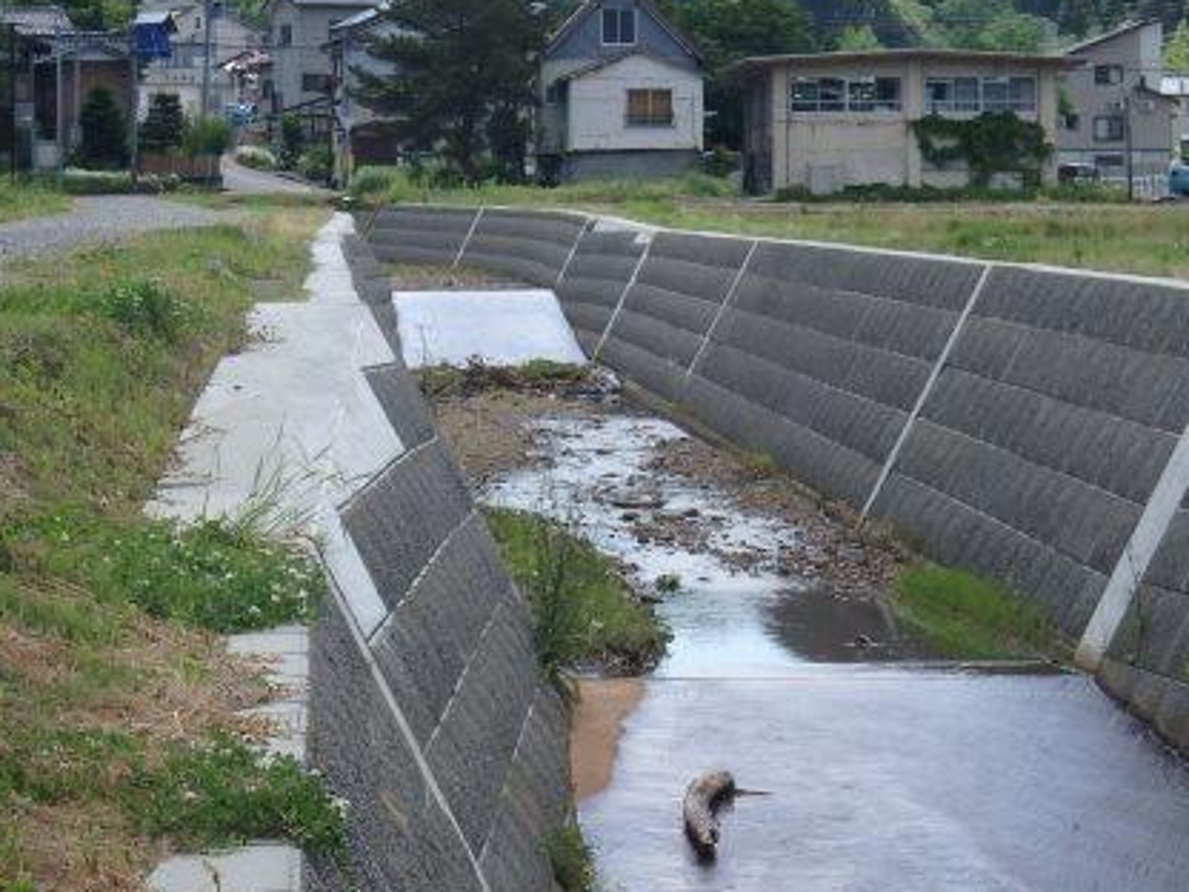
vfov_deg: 13.1
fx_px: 3881
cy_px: 446
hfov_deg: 17.4
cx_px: 603
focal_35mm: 113
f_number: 5.7
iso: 125
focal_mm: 18.7
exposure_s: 1/250
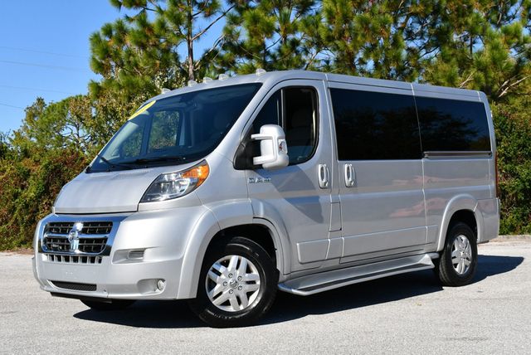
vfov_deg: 26.0
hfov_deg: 38.2
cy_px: 178
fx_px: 768
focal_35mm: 52
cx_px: 266
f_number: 9
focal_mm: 26
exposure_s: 1/320
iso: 100
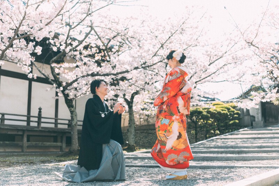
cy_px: 93
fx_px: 372
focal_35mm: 48
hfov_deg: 41.1
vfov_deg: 28.0
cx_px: 140
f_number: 2.8
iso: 200
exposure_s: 1/640
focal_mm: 48
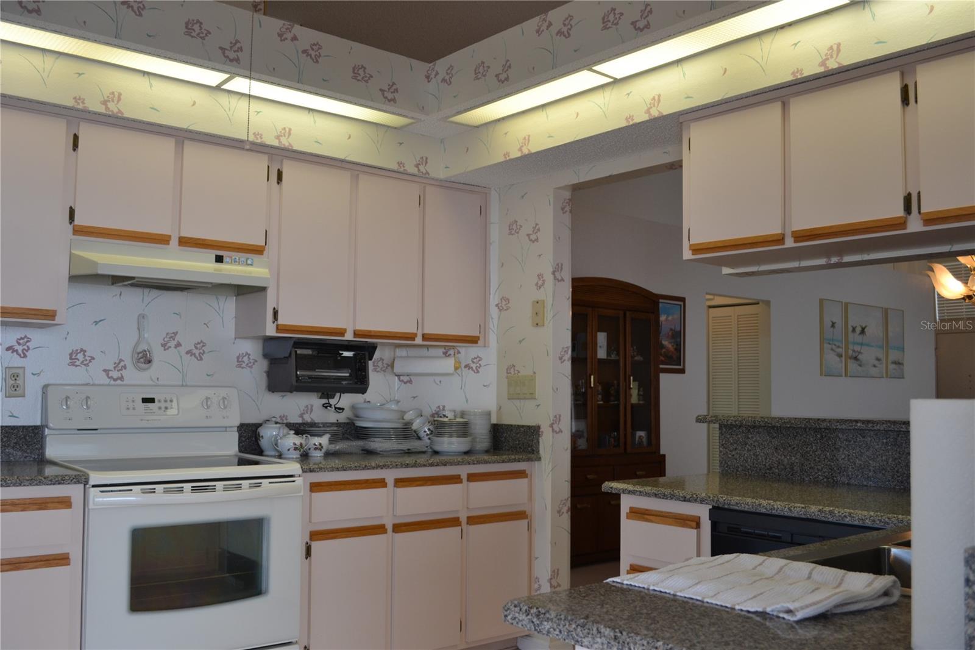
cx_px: 488
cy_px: 325
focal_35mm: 33
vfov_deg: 40.0
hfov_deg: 57.2
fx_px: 894
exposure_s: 1/100
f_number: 5
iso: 400
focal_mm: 22
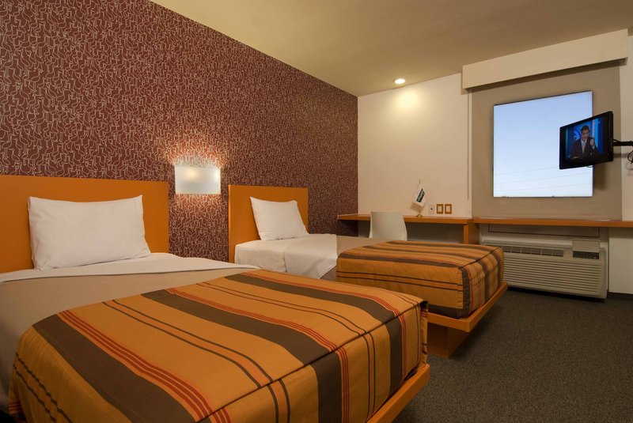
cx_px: 316
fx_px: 317
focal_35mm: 18
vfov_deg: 67.5
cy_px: 212
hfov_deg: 89.9
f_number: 11
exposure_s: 1/2
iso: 125
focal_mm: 12
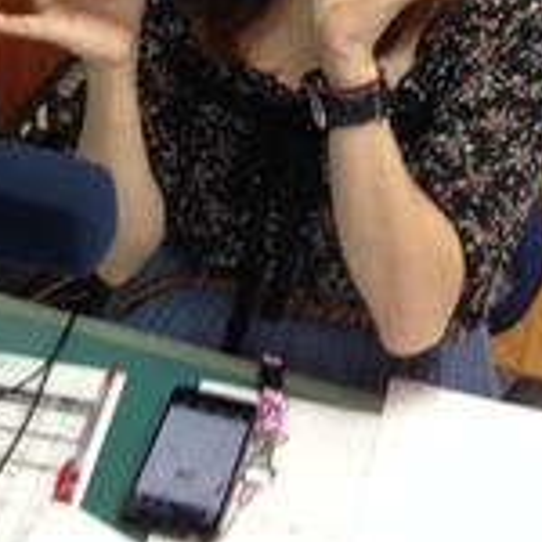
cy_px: 36
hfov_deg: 22.0
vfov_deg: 21.6
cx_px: 145
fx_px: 1382
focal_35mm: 78
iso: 160
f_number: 2.4
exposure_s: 1/20
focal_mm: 4.12
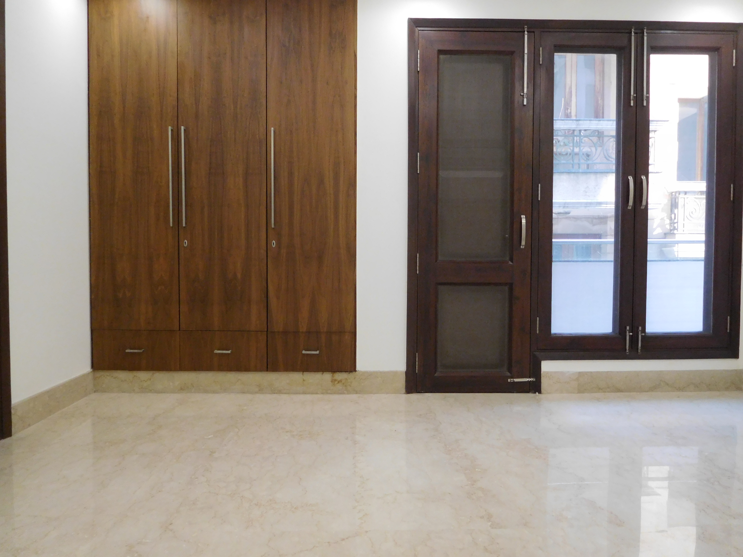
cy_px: 278
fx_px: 537
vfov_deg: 54.9
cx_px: 372
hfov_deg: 69.4
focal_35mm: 25
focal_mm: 4.5
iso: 400
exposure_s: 1/30
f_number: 3.4
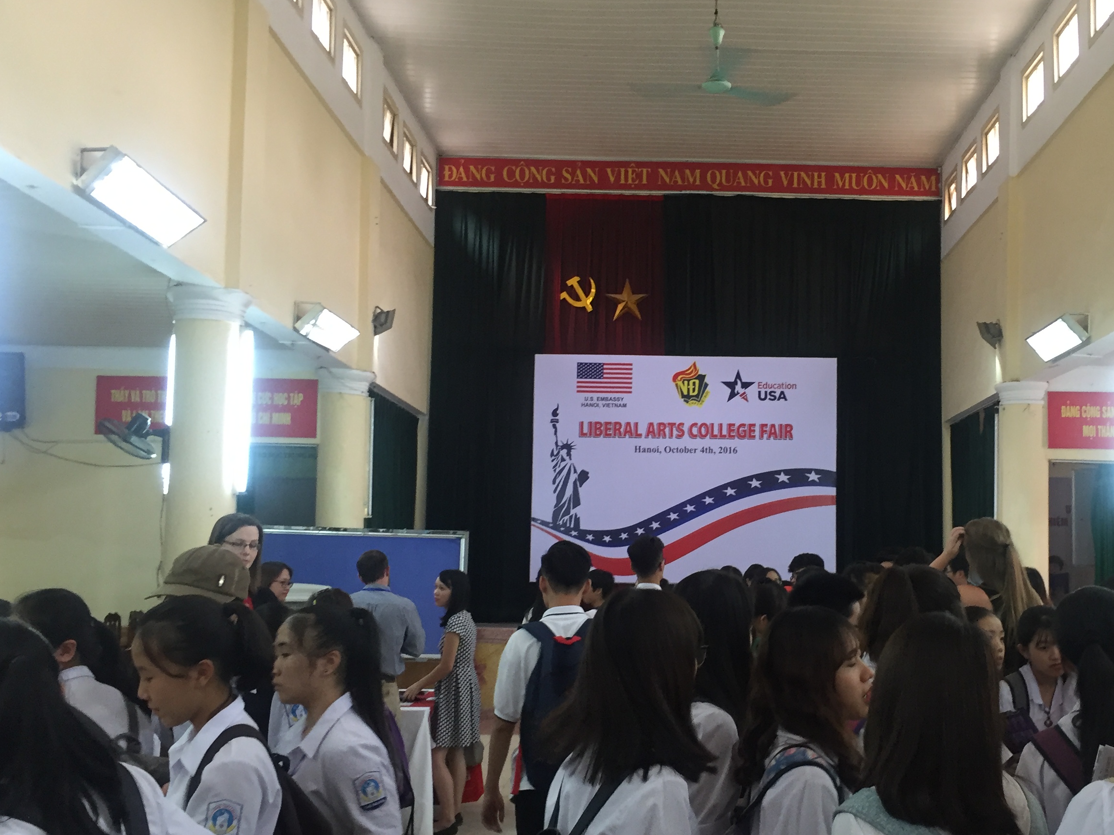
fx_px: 1320
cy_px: 469
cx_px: 716
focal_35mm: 41
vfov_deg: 35.1
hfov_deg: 45.3
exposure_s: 1/33
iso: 125
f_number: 2.2
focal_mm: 4.15
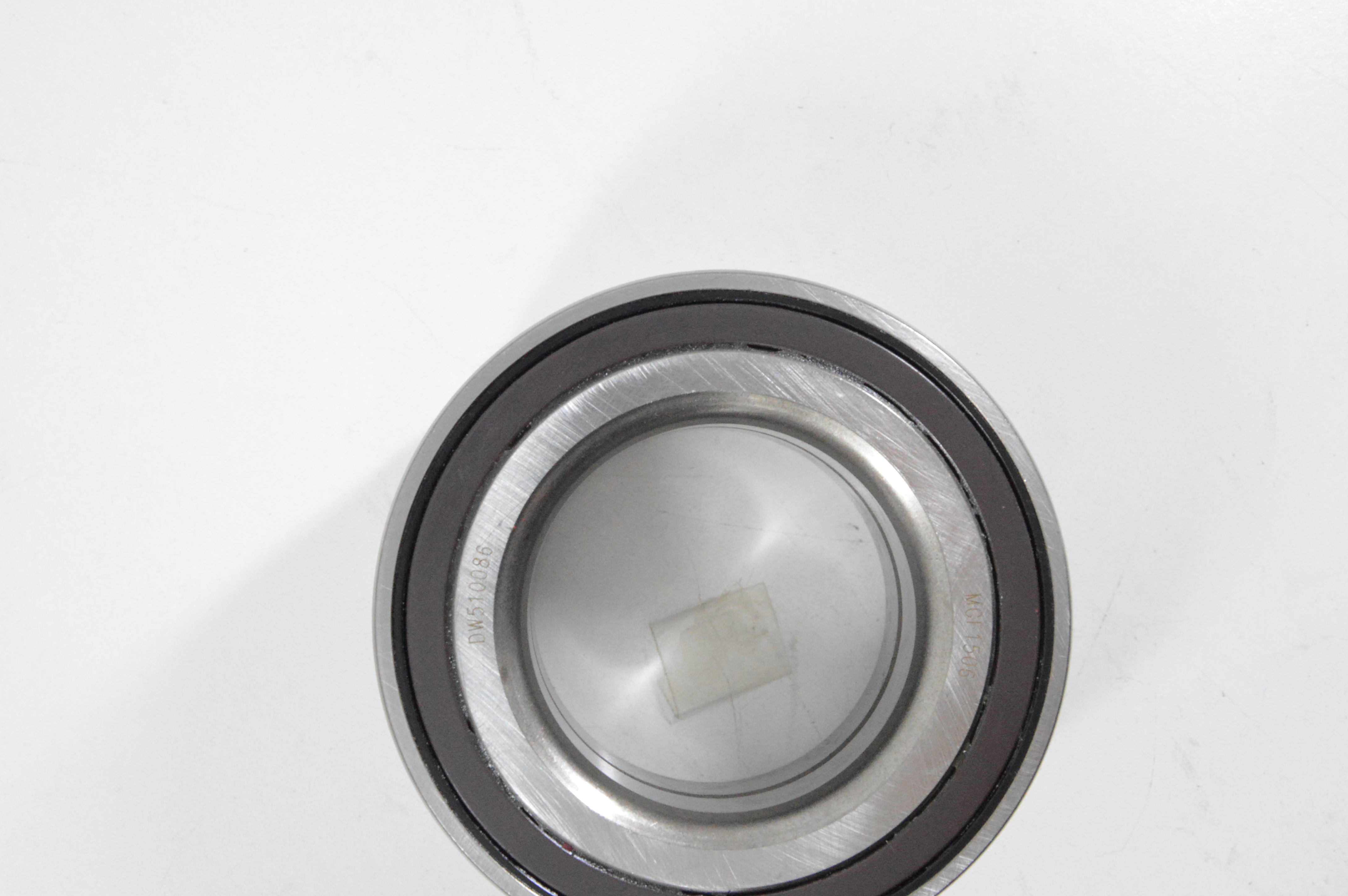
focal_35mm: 71
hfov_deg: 28.5
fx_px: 2656
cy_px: 467
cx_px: 618
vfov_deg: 19.2
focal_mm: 34
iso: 3200
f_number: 8
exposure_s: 1/100
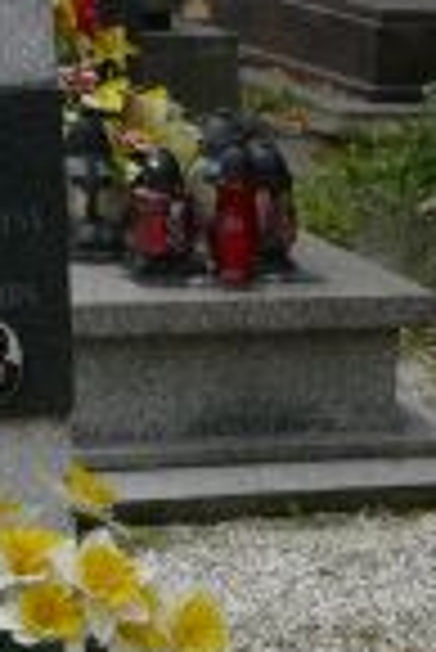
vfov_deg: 14.4
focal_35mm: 134
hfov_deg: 10.2
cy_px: 935
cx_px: 400
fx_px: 2428
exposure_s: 1/320
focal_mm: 8.1
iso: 100
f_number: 5.6
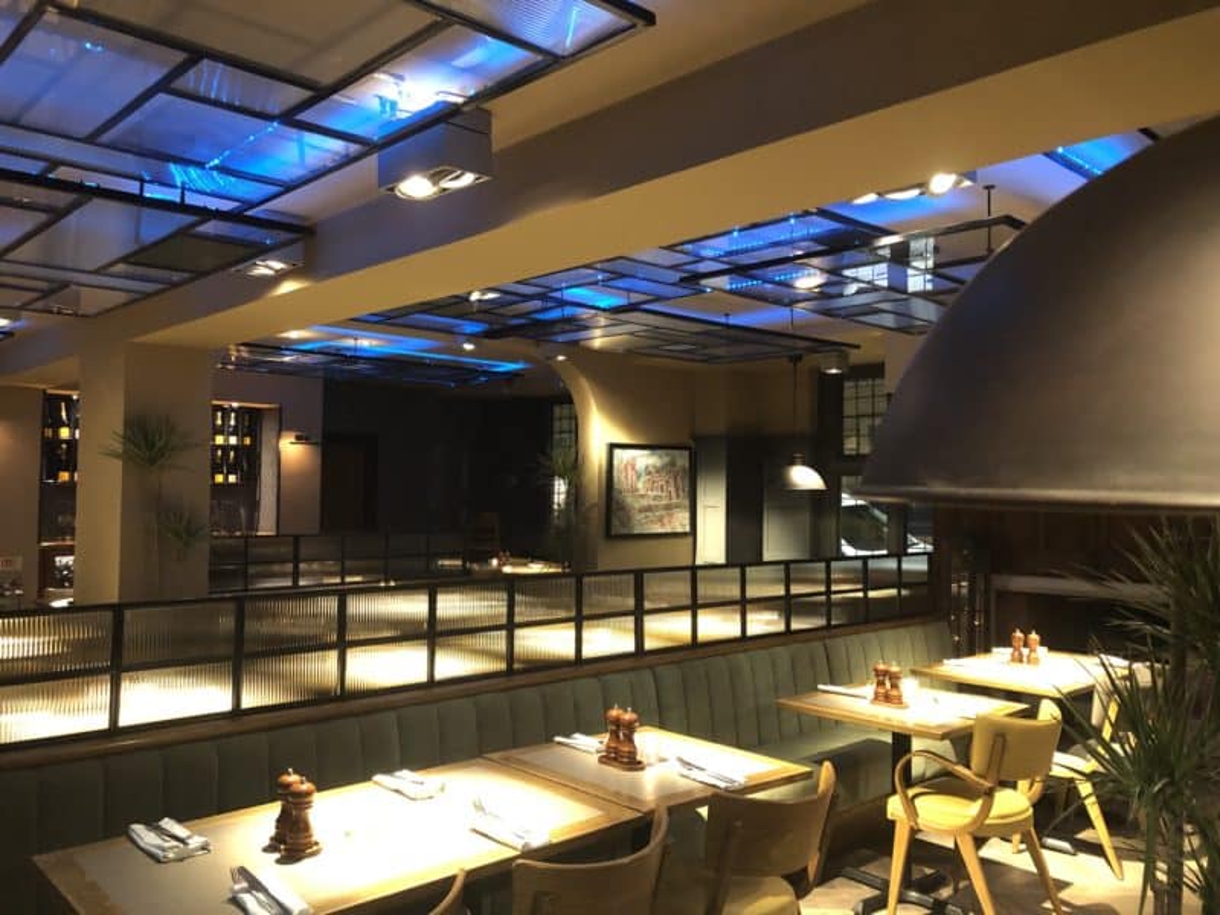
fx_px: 987
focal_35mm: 28
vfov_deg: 49.7
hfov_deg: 63.4
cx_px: 610
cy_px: 458
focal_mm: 3.99
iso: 80
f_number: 1.8
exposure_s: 1/5
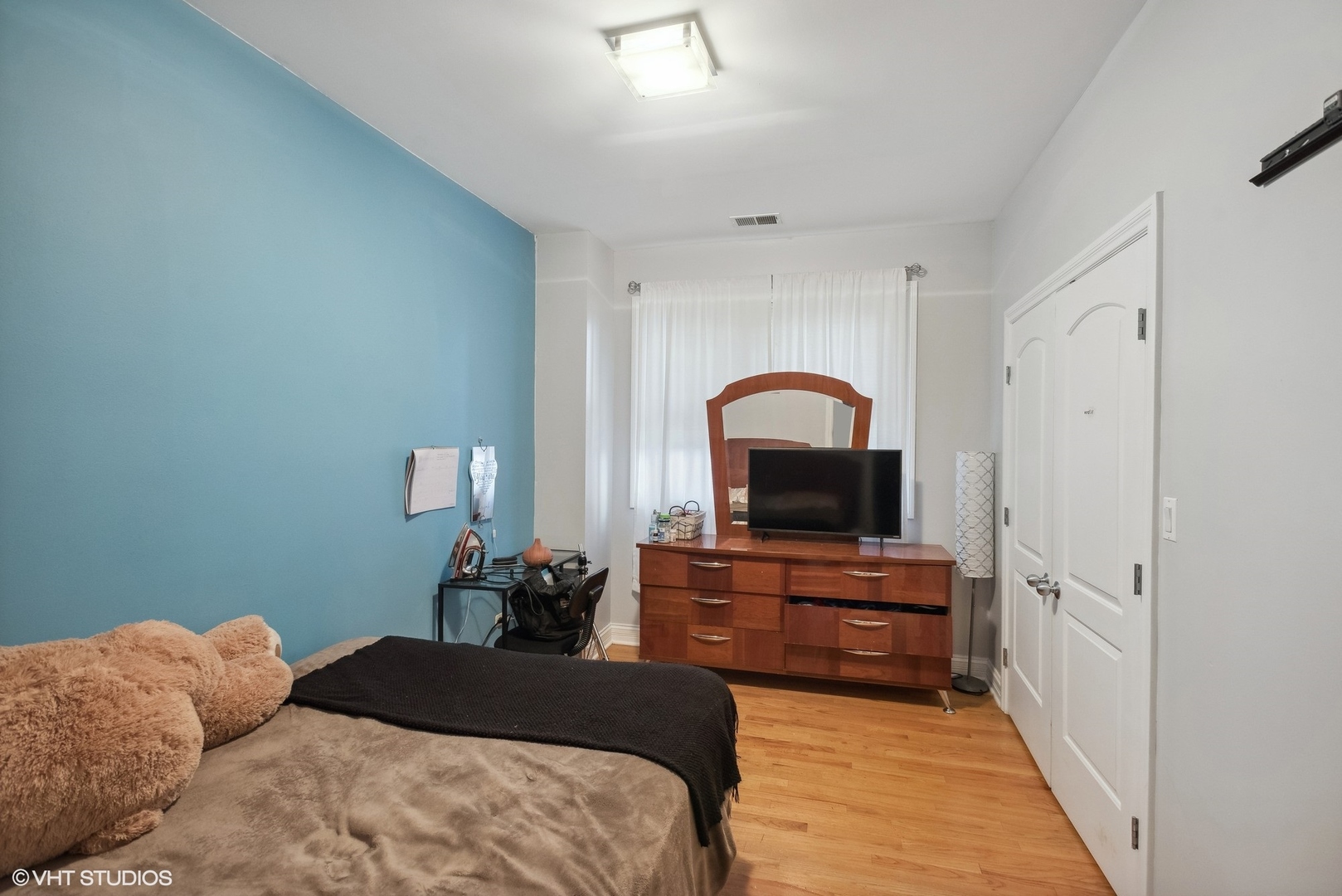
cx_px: 671
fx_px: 634
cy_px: 448
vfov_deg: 70.5
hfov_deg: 93.3
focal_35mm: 17
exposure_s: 1/80
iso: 2000
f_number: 8
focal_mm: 17
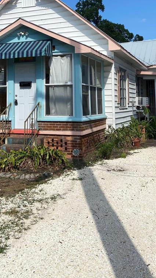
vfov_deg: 44.2
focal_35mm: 45
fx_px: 331
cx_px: 54
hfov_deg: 26.4
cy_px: 74
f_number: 1.8
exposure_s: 1/4608
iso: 32
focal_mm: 4.25
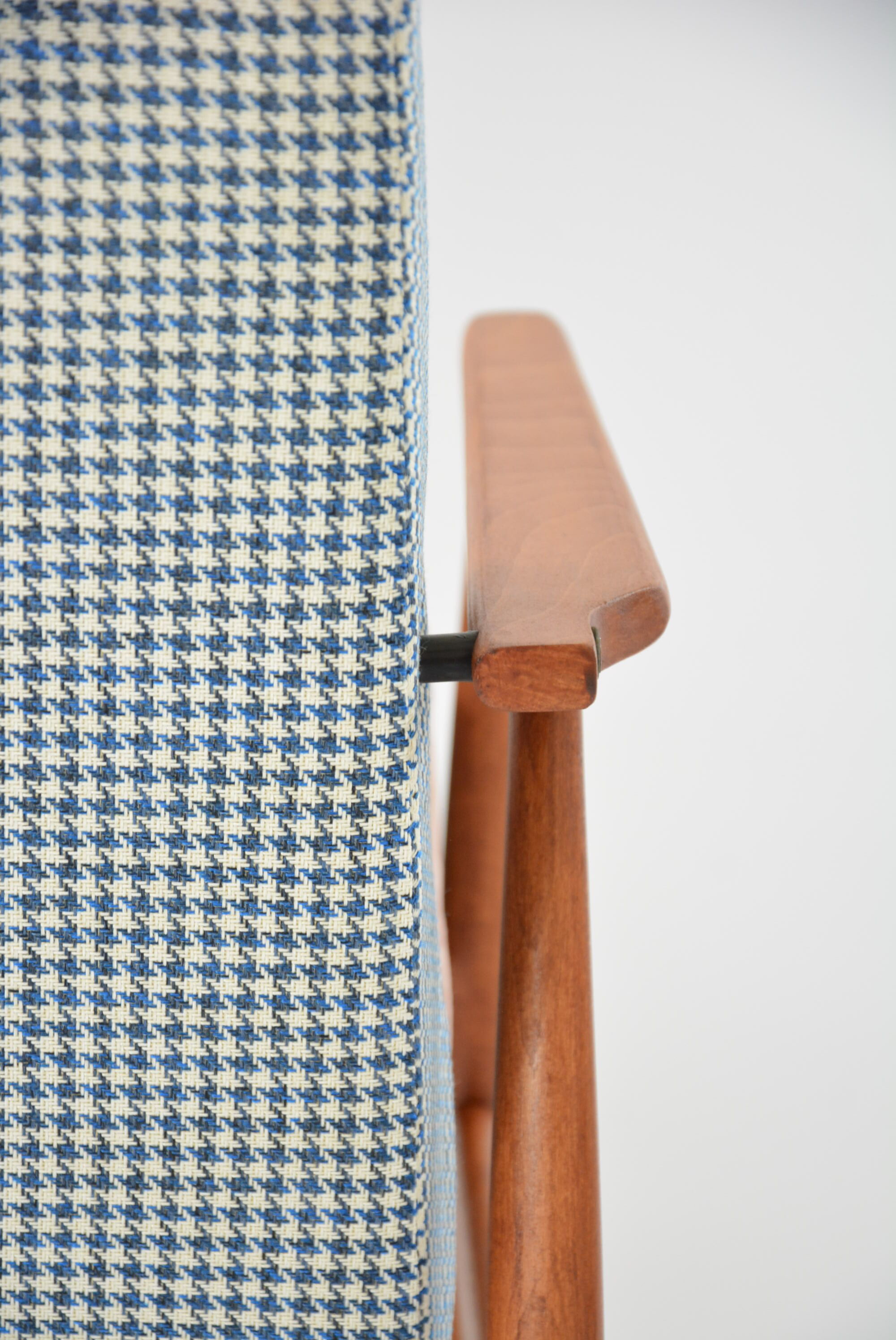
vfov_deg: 14.9
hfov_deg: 10.0
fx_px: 5142
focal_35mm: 138
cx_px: 448
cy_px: 670
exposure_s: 1/125
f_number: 5.6
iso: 1000
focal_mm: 92
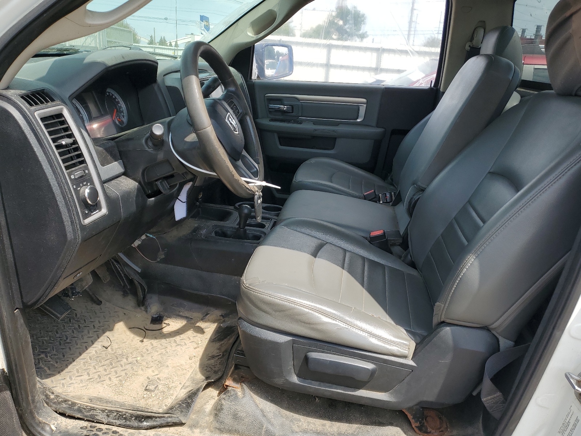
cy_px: 218
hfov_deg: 67.3
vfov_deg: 53.1
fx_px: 436
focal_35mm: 26
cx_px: 290
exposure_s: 1/1250
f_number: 1.5
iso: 50
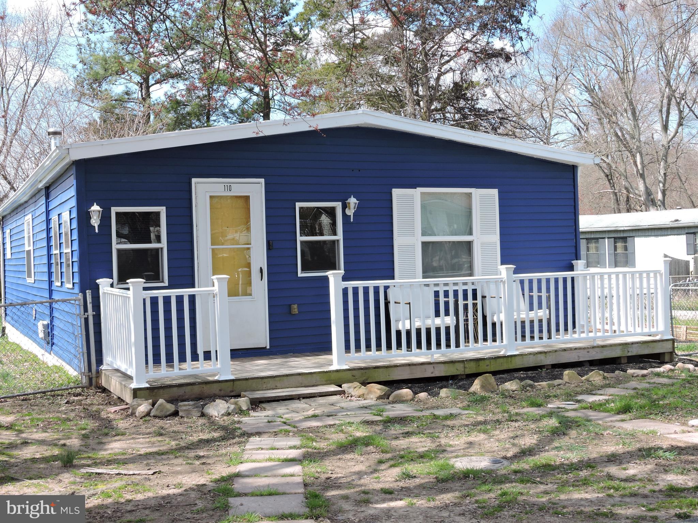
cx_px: 349
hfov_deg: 42.1
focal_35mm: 45
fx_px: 907
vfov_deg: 32.2
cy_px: 262
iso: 100
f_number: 4
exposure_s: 1/320
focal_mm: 8.1
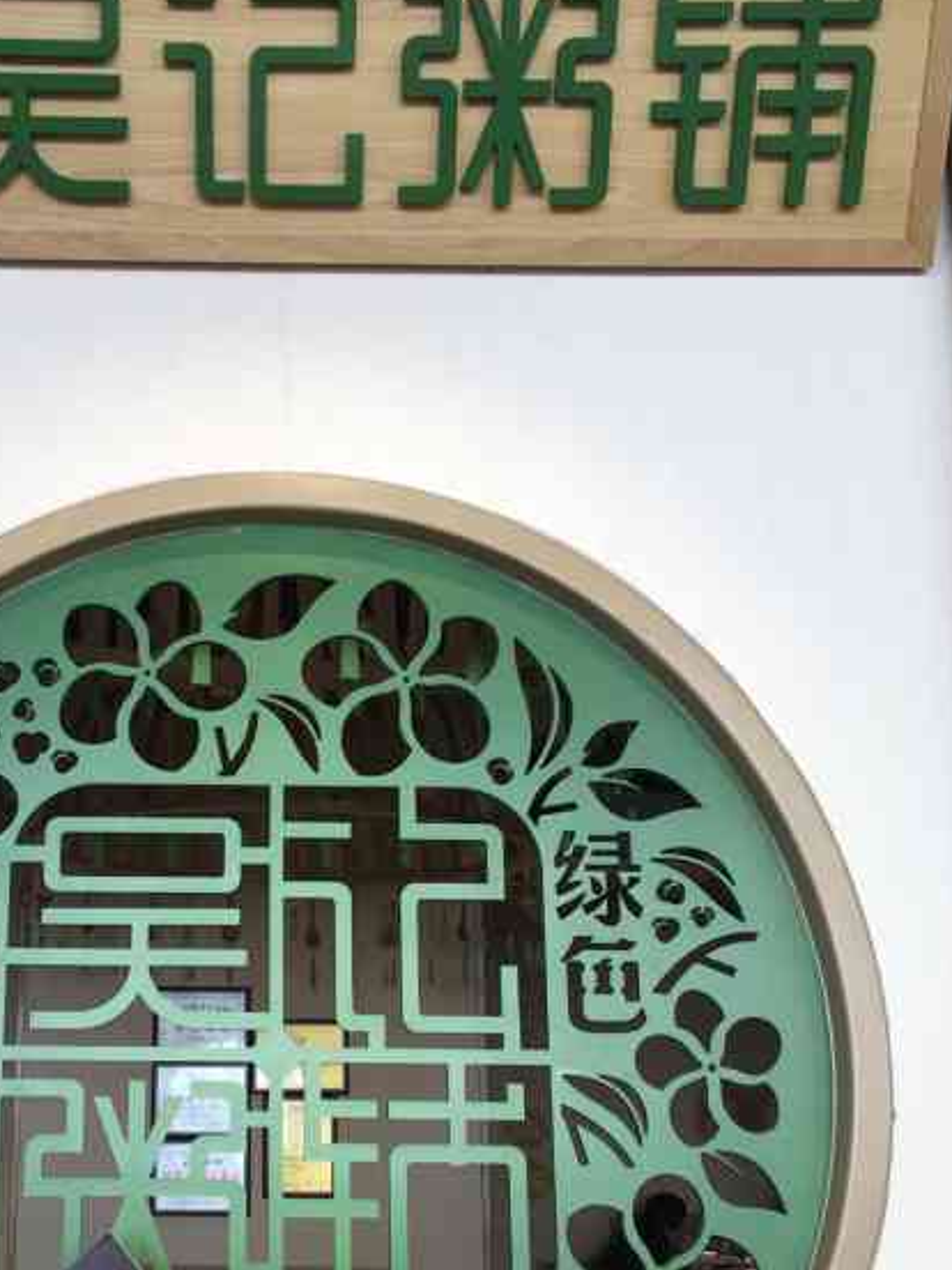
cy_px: 689
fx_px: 1797
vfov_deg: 38.9
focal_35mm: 49
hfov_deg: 29.2
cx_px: 237
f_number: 2.2
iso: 32
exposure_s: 1/50
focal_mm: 4.15
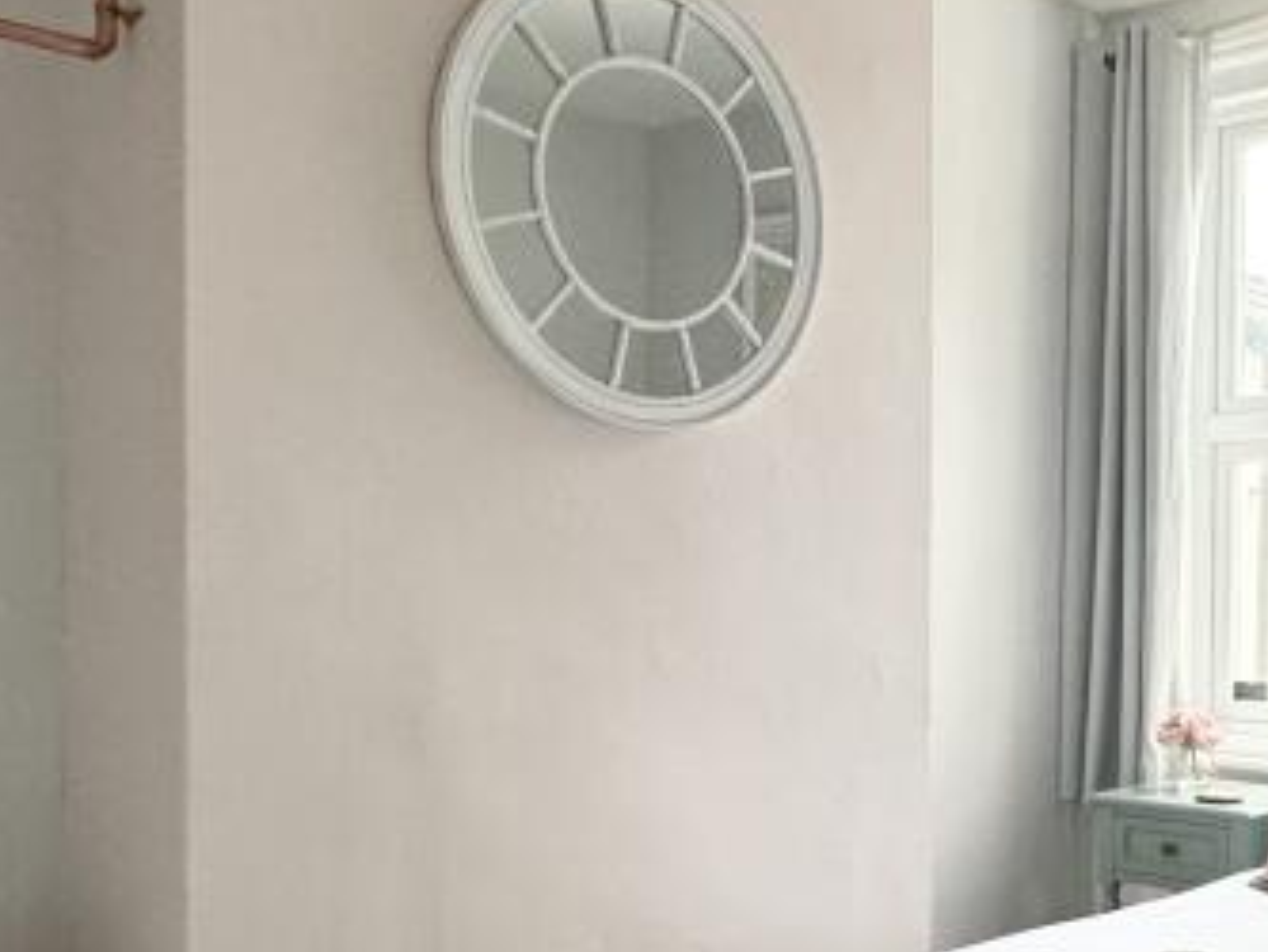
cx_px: 944
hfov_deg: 42.5
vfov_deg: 33.4
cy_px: 621
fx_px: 1576
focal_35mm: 43
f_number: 2.2
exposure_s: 1/100
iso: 320
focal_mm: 2.22
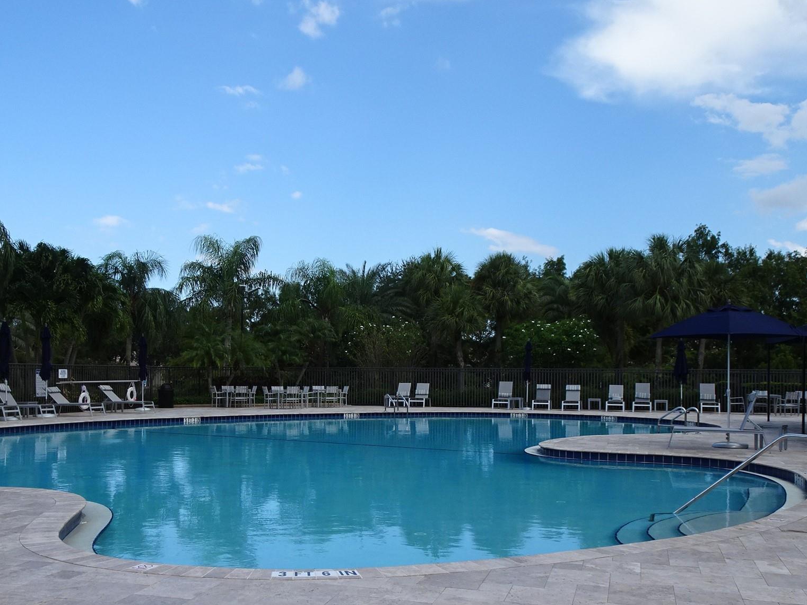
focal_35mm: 35
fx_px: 816
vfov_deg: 40.5
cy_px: 372
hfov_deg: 52.5
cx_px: 365
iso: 80
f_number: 3.5
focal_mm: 4.45
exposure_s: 1/640
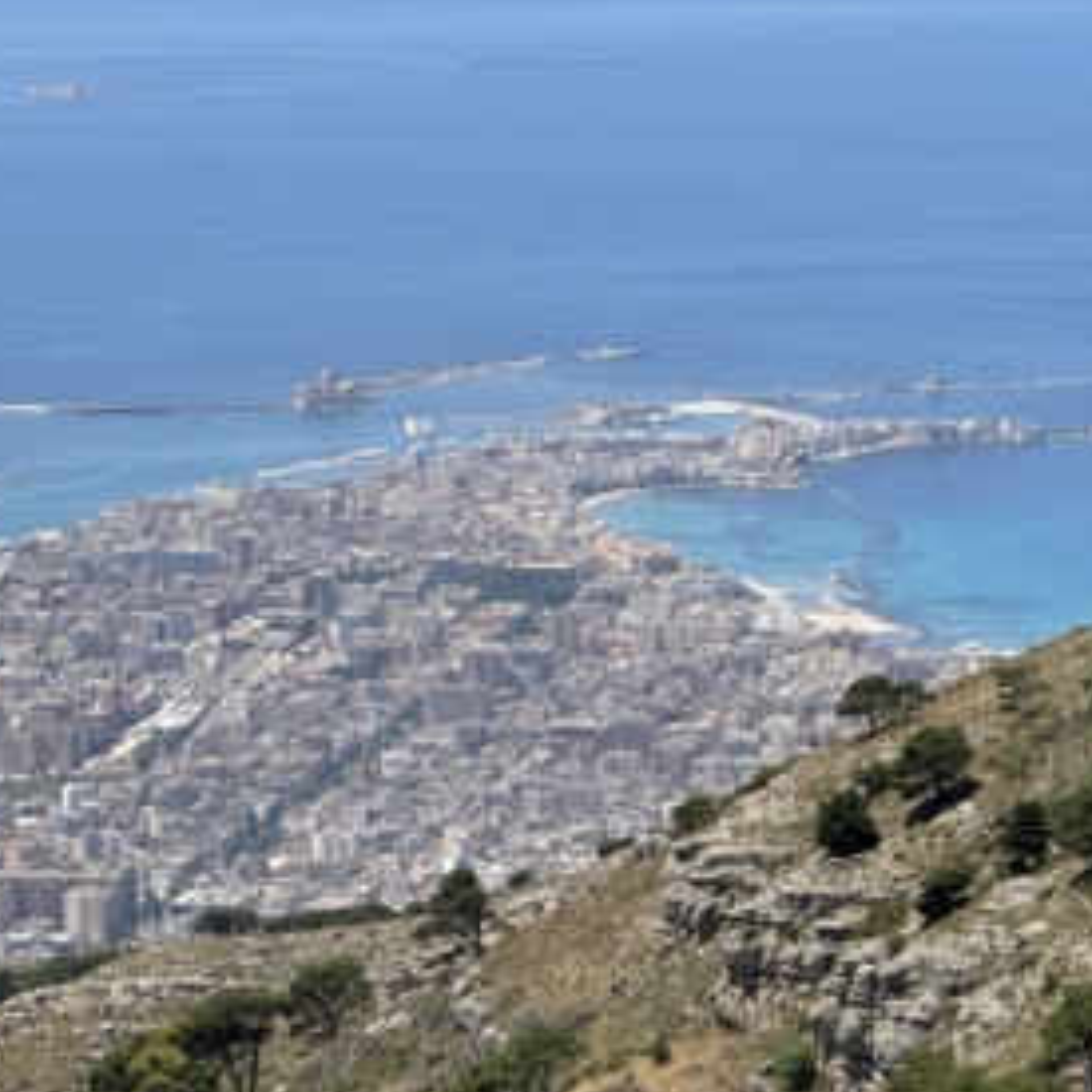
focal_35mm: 231
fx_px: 8244
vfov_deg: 7.6
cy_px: 524
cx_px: 147
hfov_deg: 7.6
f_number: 2.8
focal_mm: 15.66
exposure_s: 1/1650
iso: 50
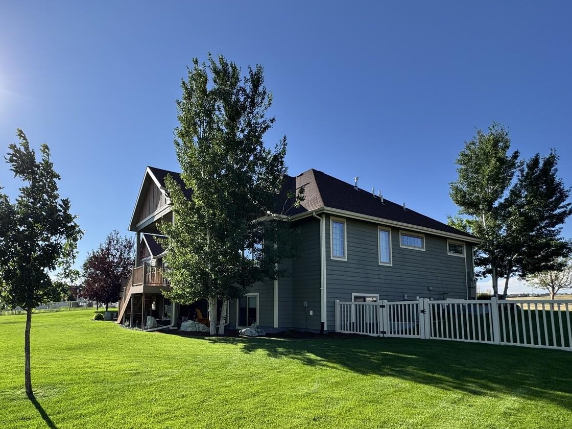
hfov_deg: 79.0
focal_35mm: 20
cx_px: 189
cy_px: 277
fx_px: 330
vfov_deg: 64.7
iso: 40
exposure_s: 1/1094
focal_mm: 2.22
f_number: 2.2
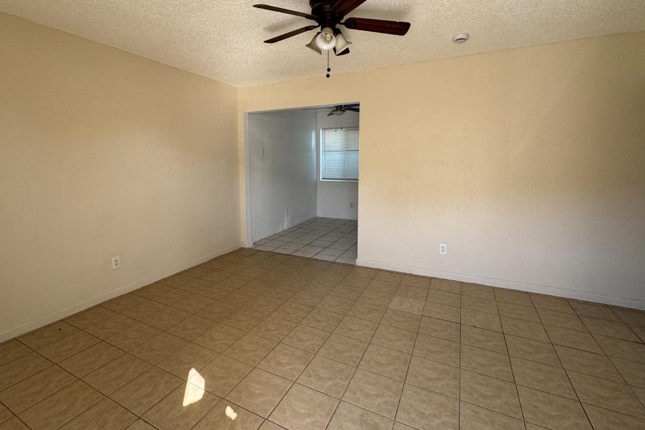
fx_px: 305
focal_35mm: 17
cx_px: 308
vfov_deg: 70.2
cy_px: 189
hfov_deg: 93.2
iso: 80
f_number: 2.2
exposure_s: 1/99
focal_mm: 2.22
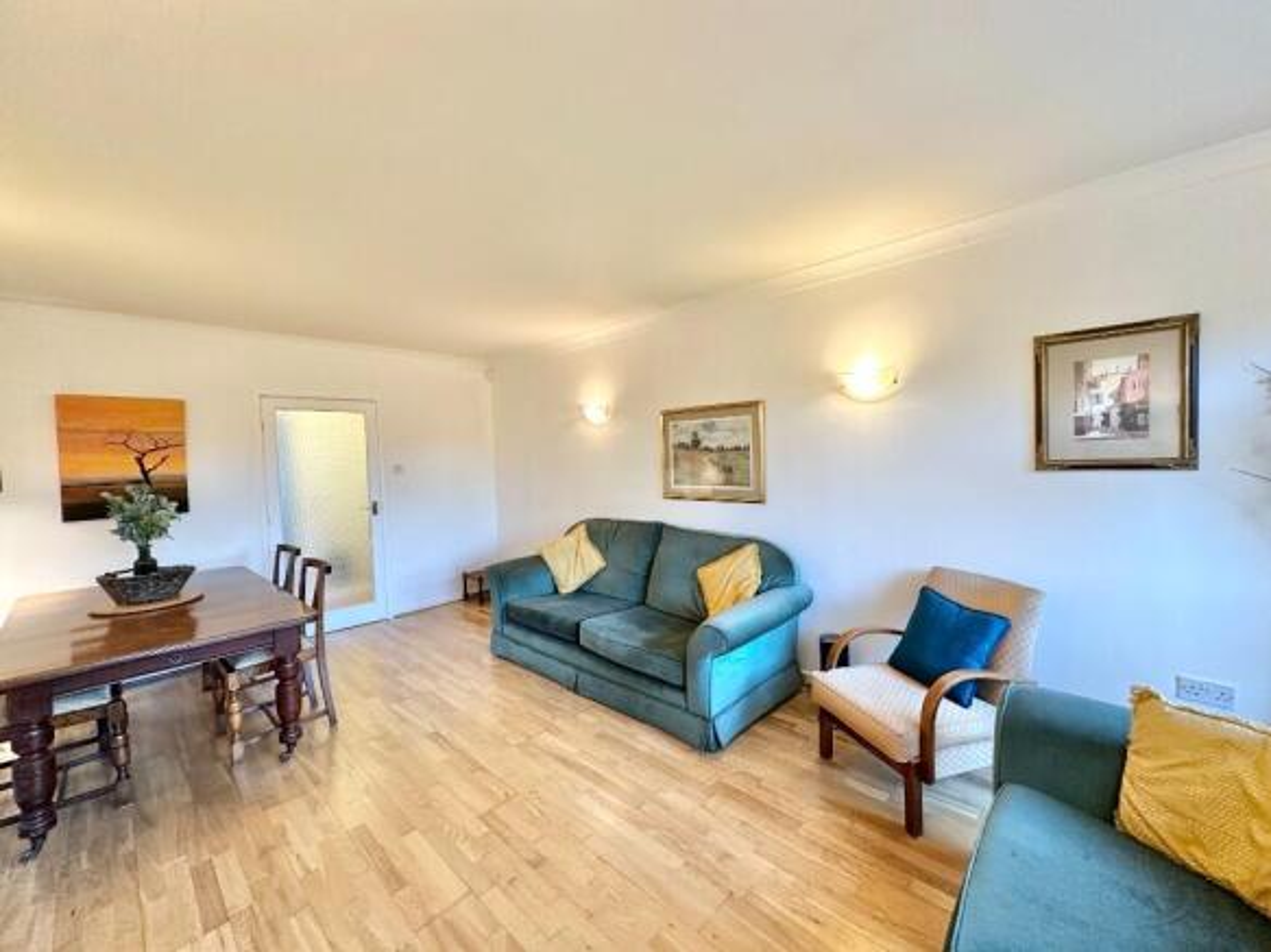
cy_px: 476
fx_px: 514
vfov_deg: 85.7
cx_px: 636
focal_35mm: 14
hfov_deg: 102.1
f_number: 2.2
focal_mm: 2.22
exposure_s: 1/50
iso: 160
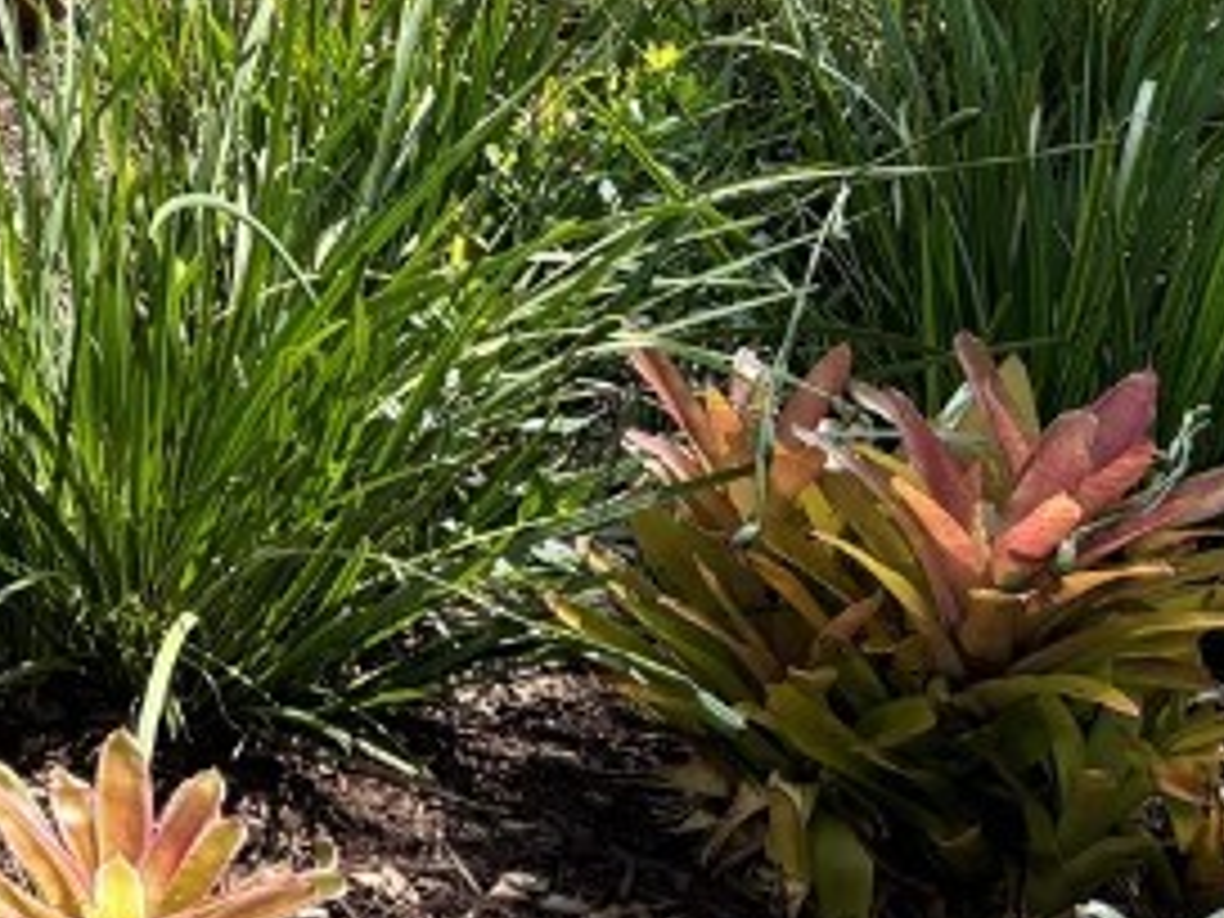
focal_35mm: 98
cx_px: -585
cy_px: -248
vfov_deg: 14.5
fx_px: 3465
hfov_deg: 18.0
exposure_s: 1/1279
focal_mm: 5.96
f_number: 1.6
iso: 50
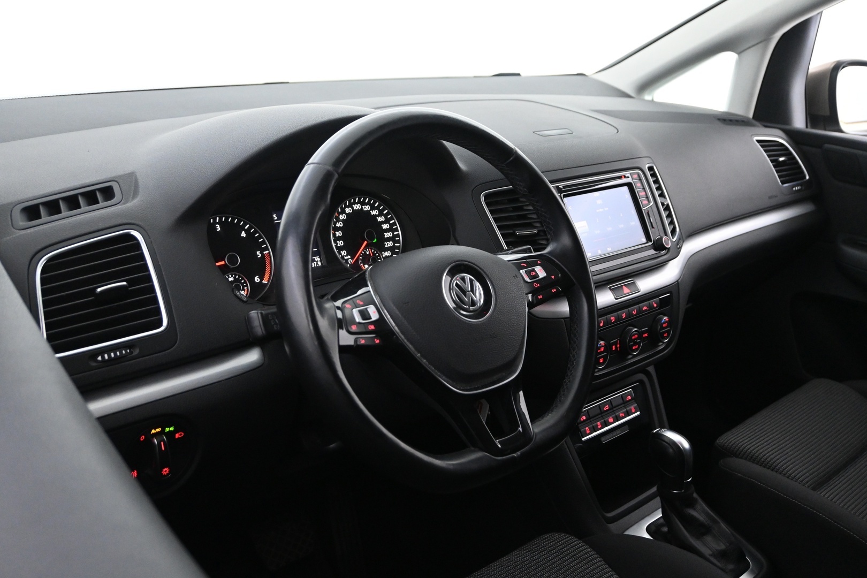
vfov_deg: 39.1
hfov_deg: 56.1
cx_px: 434
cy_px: 289
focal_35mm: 34
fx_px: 813
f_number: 4
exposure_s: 1/30
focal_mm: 22.5
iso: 3200
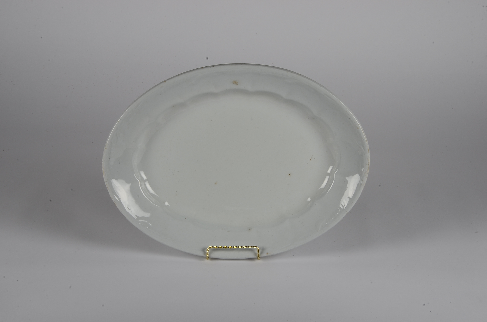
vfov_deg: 18.8
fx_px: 972
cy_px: 161
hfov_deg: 28.1
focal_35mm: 72
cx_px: 244
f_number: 25
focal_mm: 48
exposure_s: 1/125
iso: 100
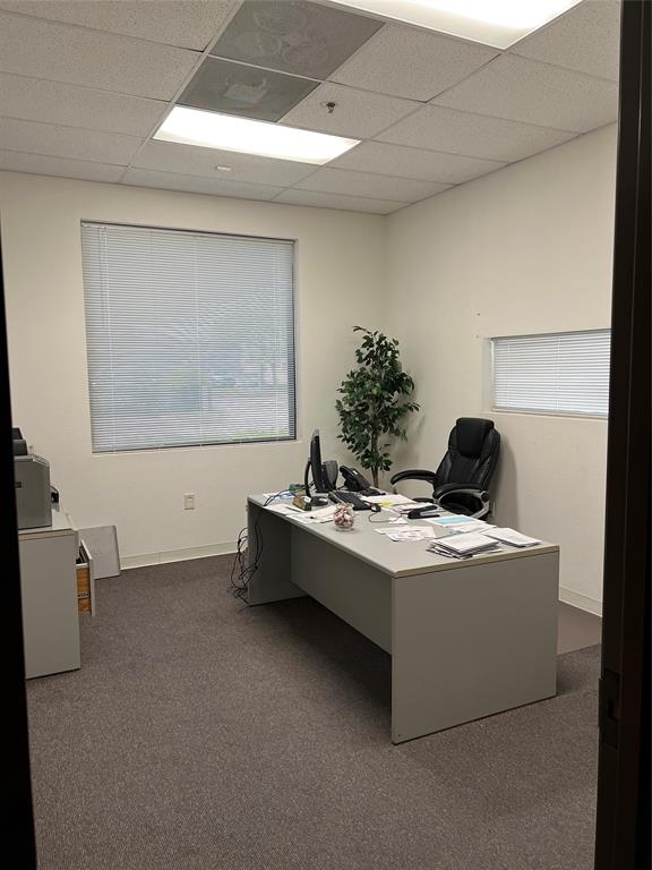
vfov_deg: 67.3
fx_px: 653
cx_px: 326
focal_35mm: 26
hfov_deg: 53.1
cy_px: 435
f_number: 1.5
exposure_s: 1/120
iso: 125
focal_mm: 5.7
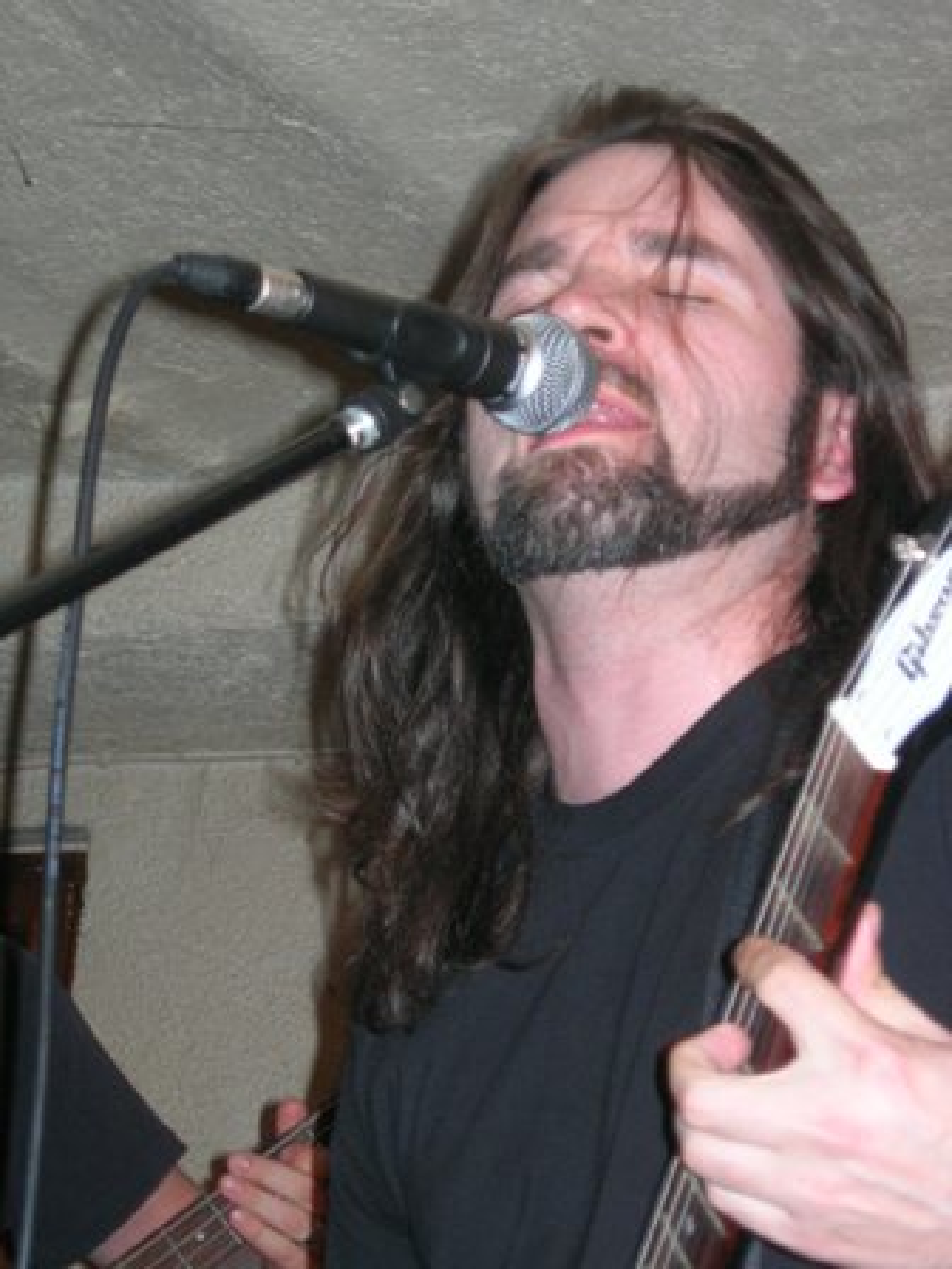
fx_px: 4144
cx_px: 476
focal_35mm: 113
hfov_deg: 13.1
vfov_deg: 17.4
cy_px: 634
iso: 178
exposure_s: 1/60.1
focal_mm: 23.4
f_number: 4.9
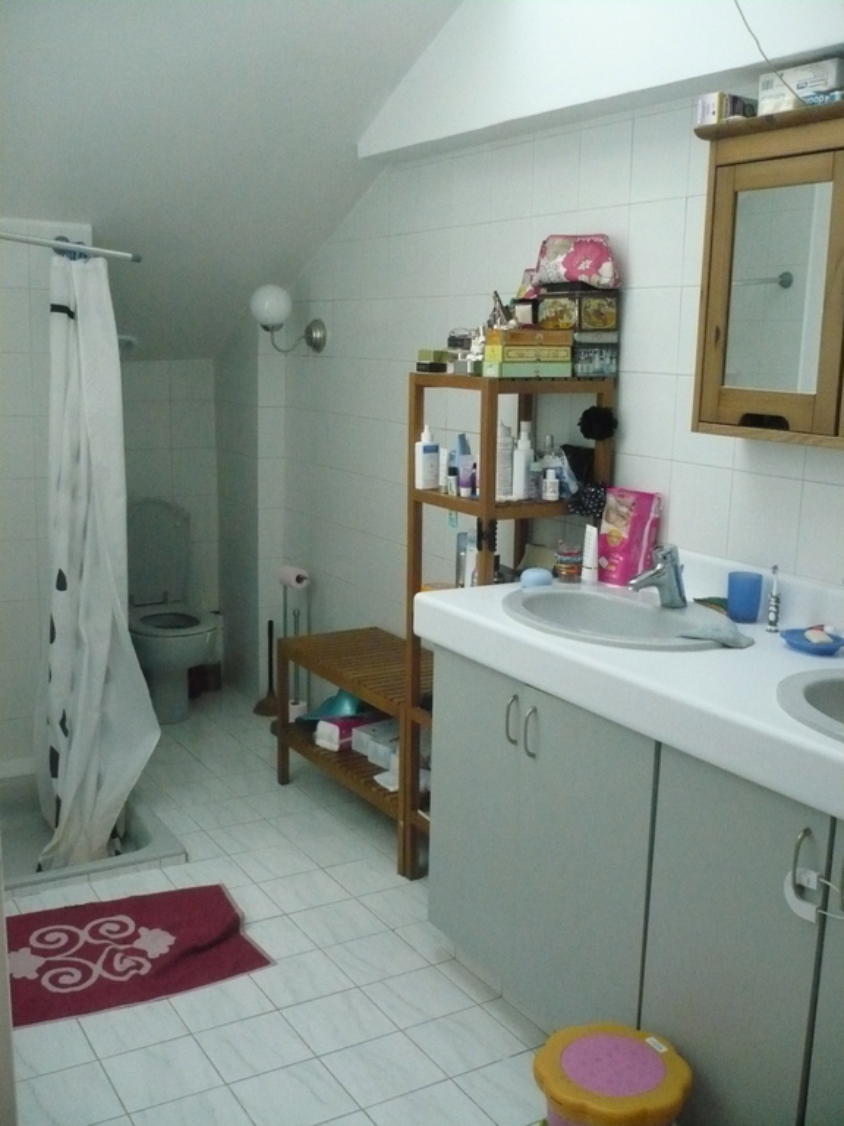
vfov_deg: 52.6
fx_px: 1138
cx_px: 422
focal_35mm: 35
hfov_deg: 40.7
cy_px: 563
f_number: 2.8
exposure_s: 1/1000
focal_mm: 5.8
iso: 800
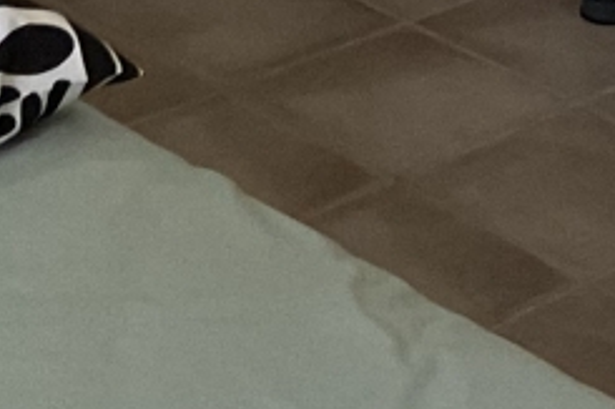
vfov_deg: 6.7
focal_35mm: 185
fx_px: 3158
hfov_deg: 10.8
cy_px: -834
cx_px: 836
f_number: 1.8
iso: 200
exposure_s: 1/40
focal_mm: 3
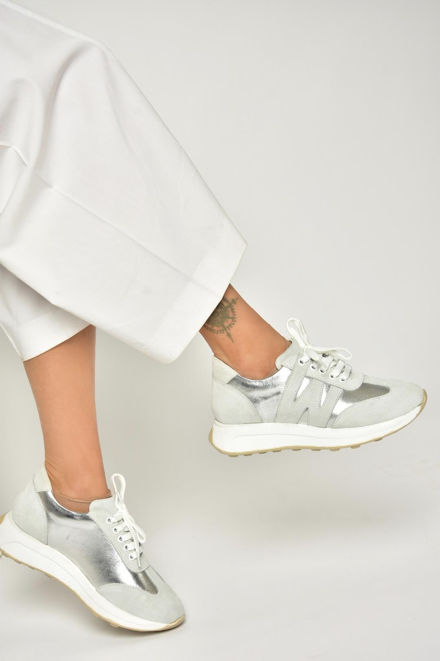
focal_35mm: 78
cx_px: 220
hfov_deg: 17.5
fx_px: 1430
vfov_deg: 26.0
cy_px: 330
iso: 100
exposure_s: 1/125
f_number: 8
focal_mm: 52
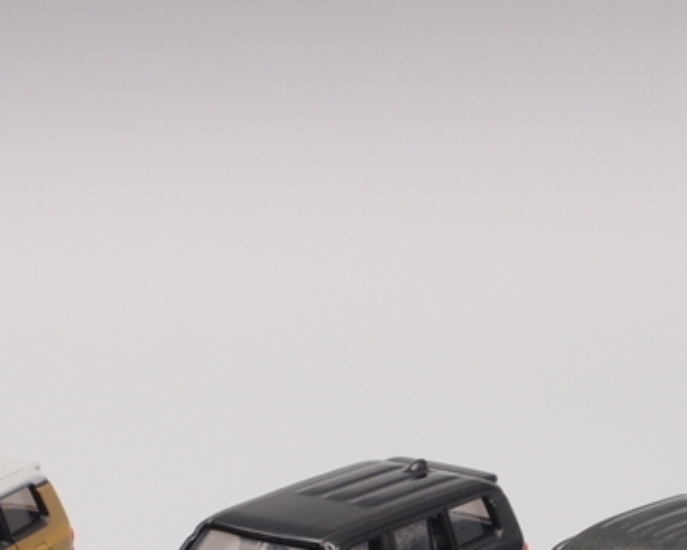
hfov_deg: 13.4
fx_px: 2908
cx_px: 205
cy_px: 507
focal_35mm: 143
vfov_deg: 10.7
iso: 100
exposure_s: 1/4
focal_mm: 14.05
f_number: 8
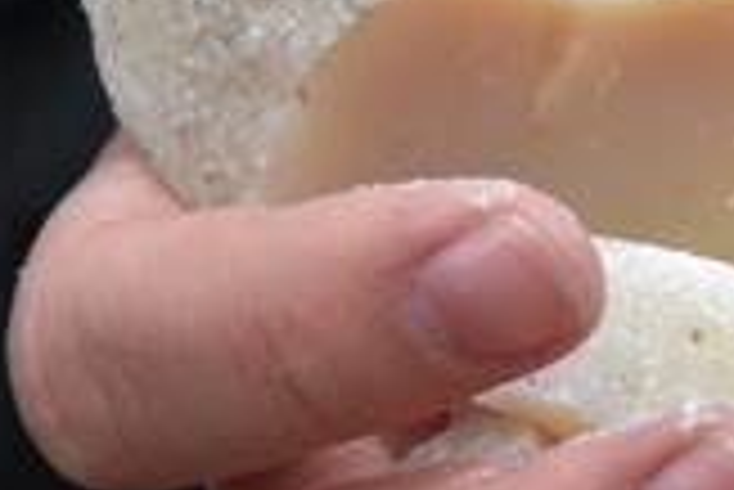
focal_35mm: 1132
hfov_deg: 1.8
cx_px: 1002
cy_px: 315
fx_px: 23100
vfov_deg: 1.2
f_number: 5.6
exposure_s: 1/400
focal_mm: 200
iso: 800
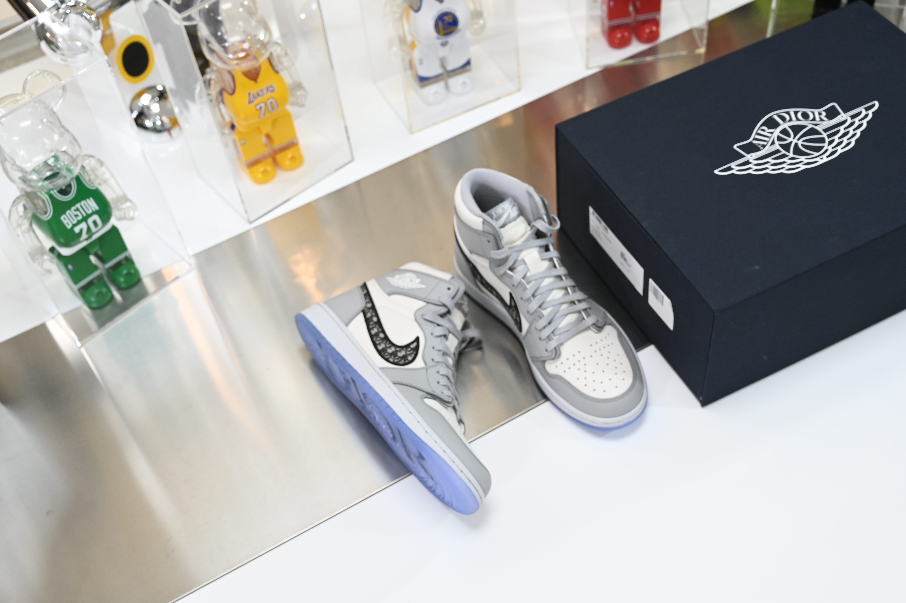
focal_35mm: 42
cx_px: 453
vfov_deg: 31.9
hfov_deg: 46.4
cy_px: 302
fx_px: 1056
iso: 640
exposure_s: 1/100
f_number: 5.6
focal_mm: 42
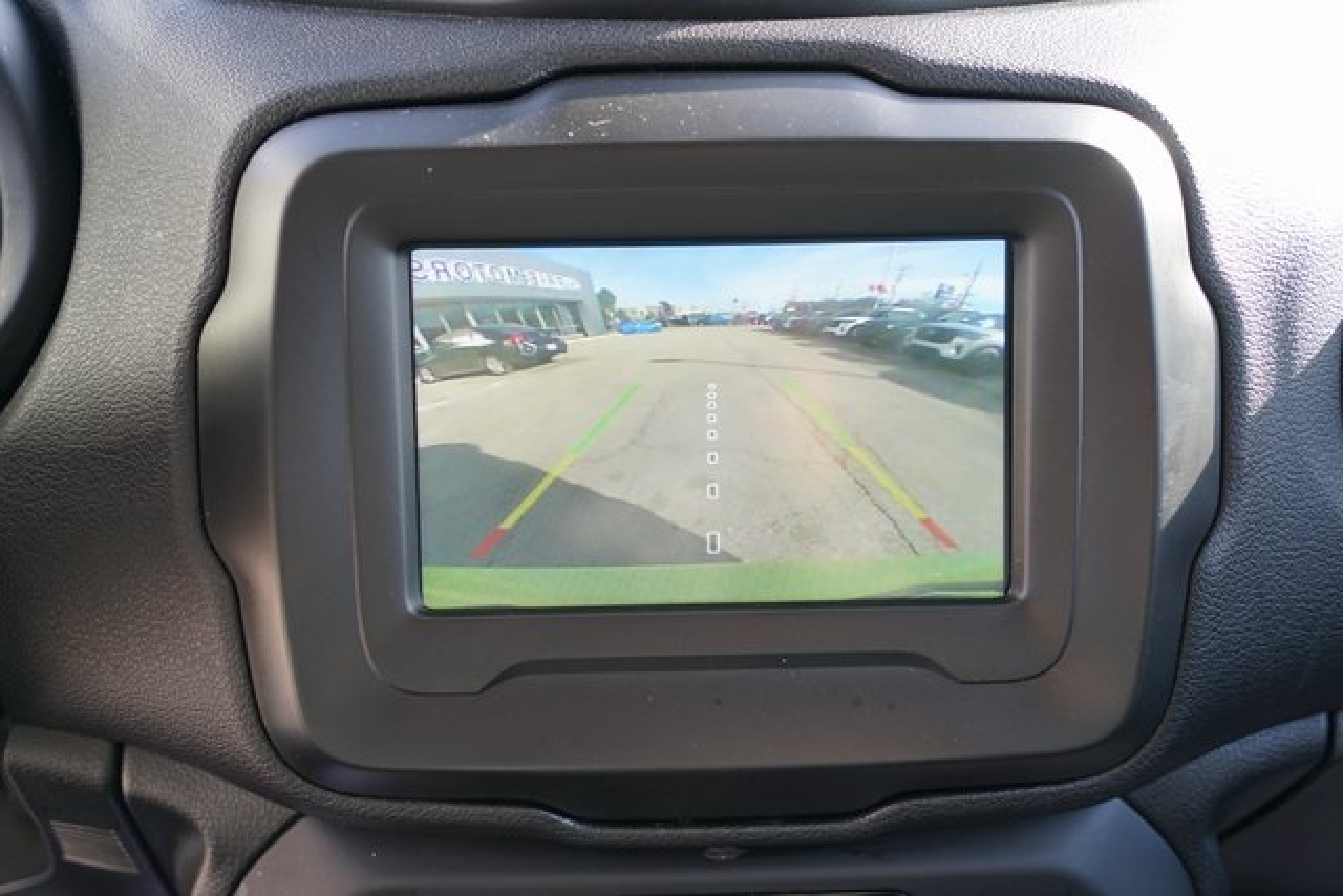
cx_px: 672
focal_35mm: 39
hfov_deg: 49.5
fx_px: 1455
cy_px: 448
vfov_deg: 34.2
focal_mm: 39
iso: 160
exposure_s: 1/60
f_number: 4
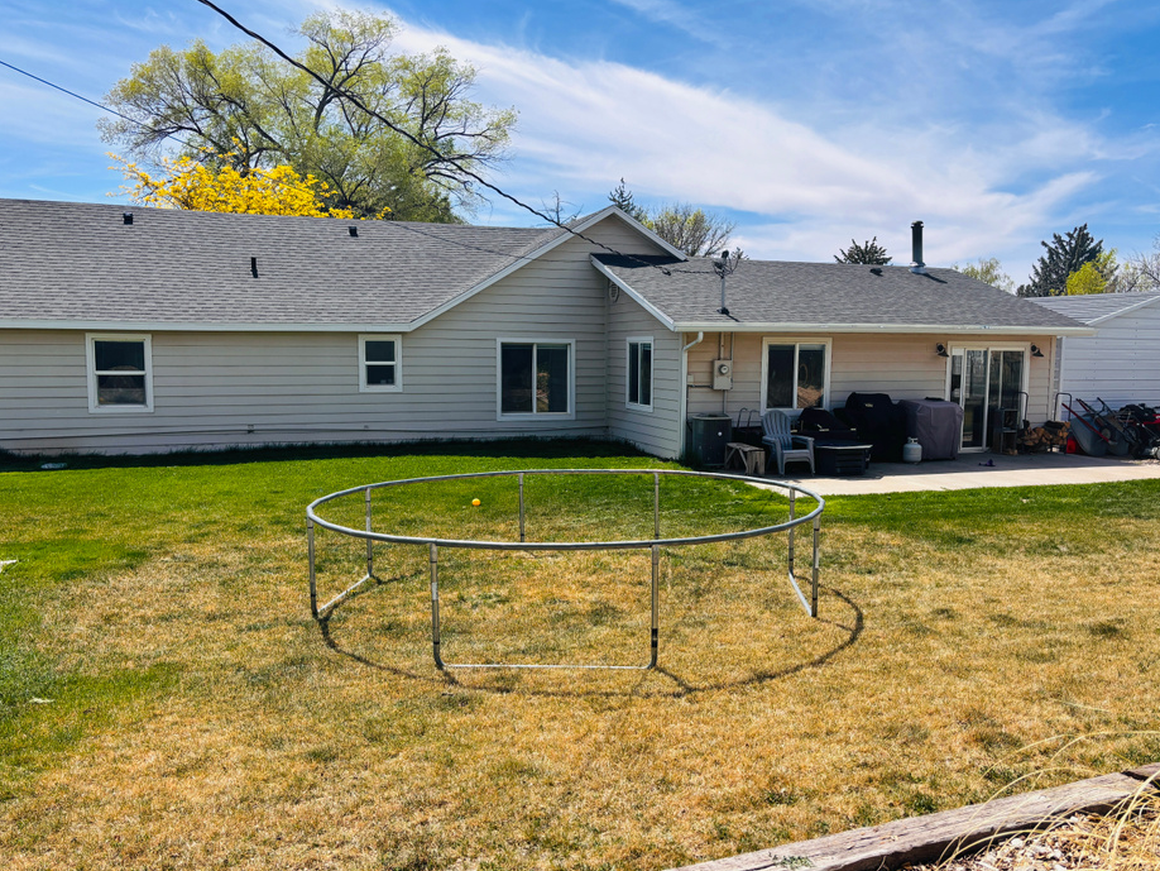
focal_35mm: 29
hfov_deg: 61.6
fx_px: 972
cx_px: 623
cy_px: 453
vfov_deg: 48.2
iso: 50
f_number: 1.6
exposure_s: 1/3650
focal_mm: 5.96
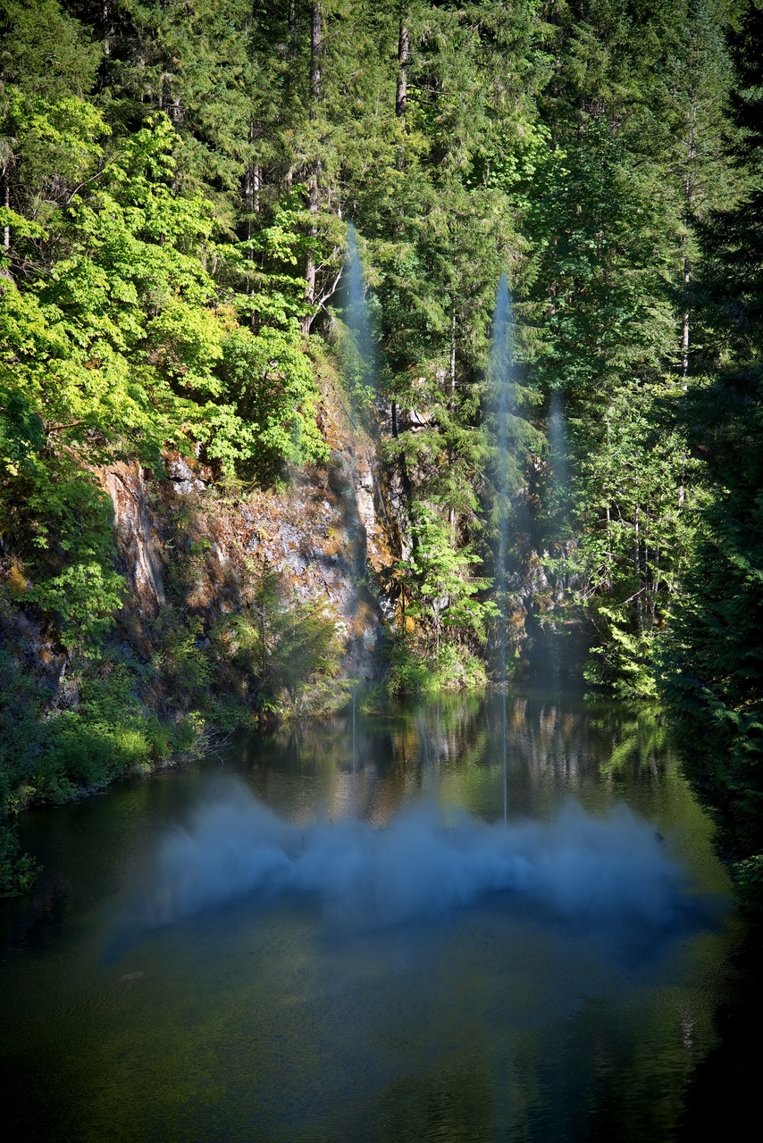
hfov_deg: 16.1
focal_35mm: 85
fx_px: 2701
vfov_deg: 23.9
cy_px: 572
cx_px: 382
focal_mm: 85
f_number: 4.5
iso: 100
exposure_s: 1/200
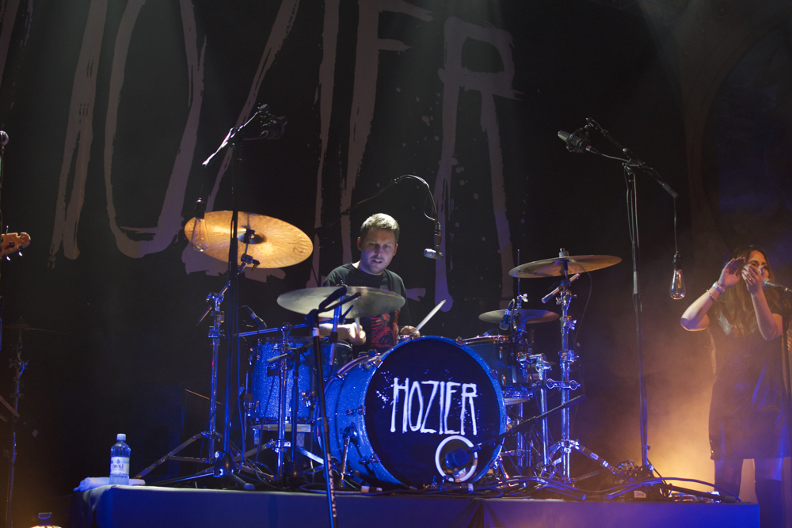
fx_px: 1155
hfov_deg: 37.8
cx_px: 396
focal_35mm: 52
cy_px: 264
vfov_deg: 25.8
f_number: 2.8
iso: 1000
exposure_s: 1/60
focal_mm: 35
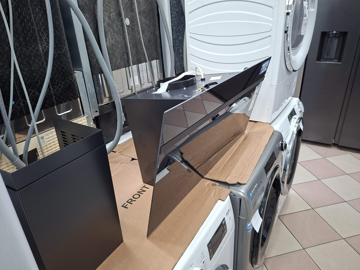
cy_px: 135
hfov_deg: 73.9
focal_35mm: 23
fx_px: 239
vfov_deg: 58.9
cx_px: 180
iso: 250
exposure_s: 1/50
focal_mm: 5.54
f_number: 1.8
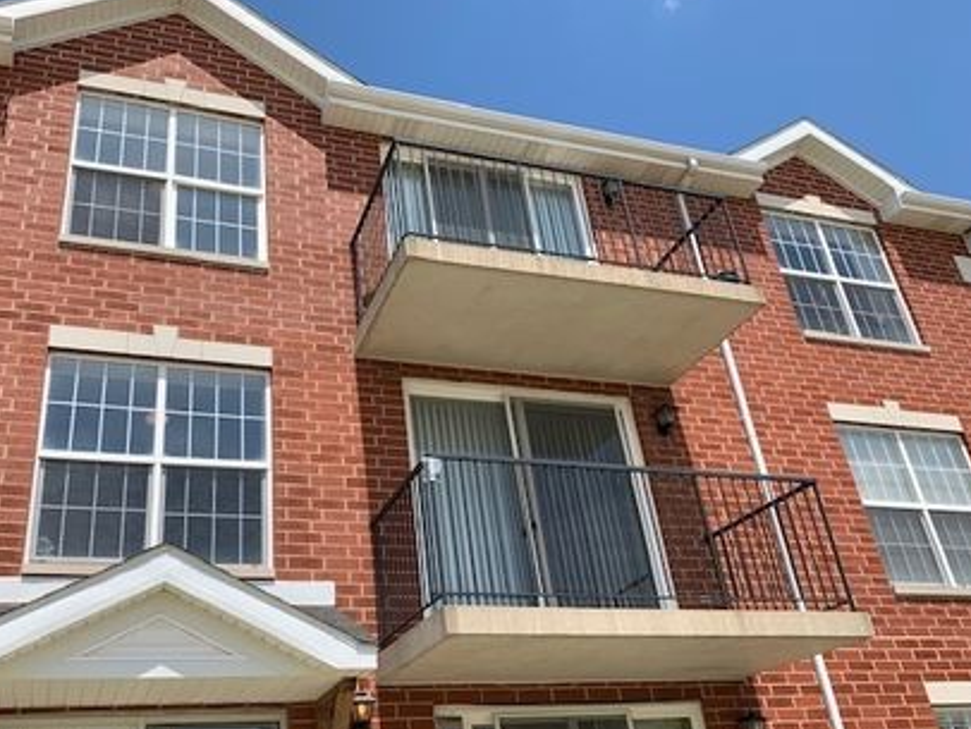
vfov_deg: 44.1
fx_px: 898
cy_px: 410
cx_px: 380
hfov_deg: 56.3
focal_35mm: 32
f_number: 1.8
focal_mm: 4.25
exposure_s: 1/1880
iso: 25
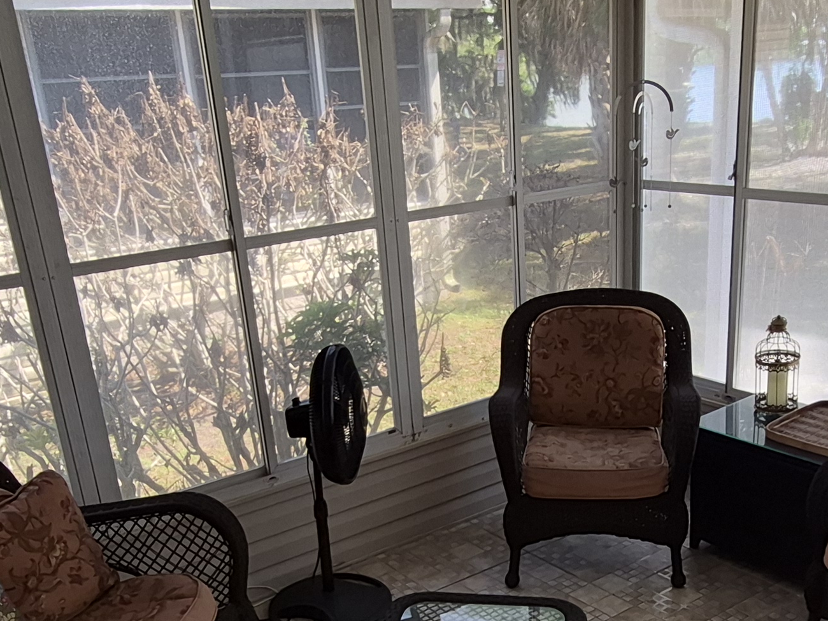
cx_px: 547
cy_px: 471
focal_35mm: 40
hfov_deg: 46.1
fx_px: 957
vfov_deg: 35.1
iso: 50
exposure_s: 1/60
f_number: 2.2
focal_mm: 1.74
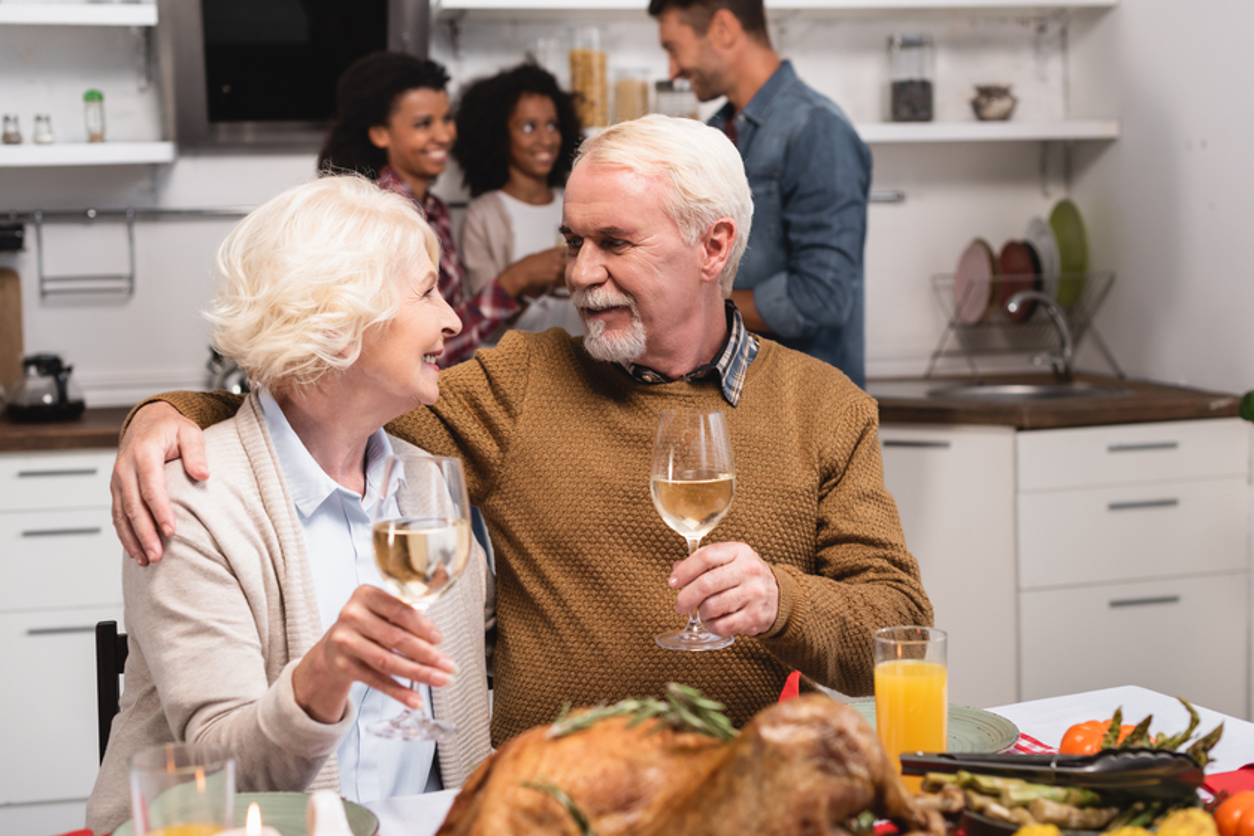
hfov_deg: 39.6
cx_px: 627
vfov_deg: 27.0
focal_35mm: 50
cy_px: 418
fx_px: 1742
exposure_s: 1/200
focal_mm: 50
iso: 320
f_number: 4
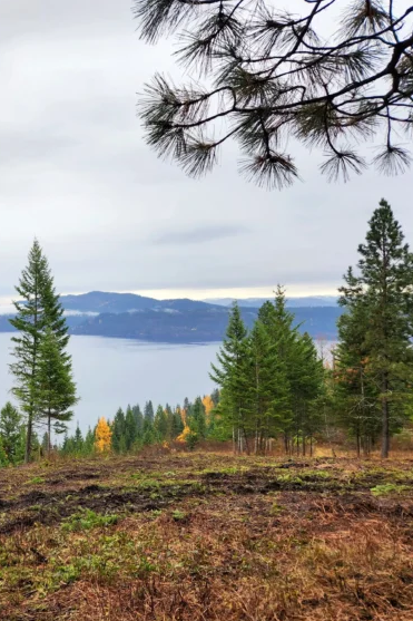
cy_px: 317
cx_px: 37
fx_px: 568
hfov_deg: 37.2
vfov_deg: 57.2
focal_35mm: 33
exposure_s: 1/249
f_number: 1.8
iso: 20
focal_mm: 5.4
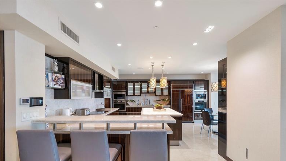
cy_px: 97
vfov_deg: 66.5
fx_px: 121
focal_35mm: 16
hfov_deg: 99.4
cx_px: 144
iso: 160
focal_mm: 10
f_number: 11
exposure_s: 1/4
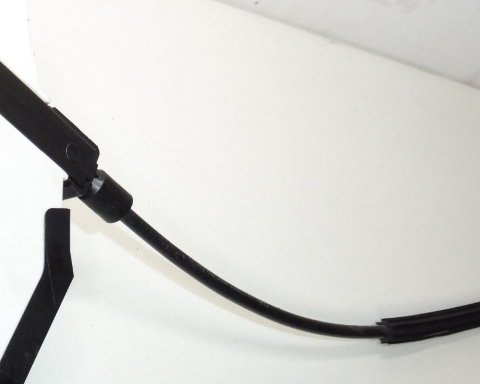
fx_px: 866
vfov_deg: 24.9
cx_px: -98
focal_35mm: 61
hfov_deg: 27.3
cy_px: 230
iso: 200
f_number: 3.5
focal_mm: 4.4
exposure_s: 1/125
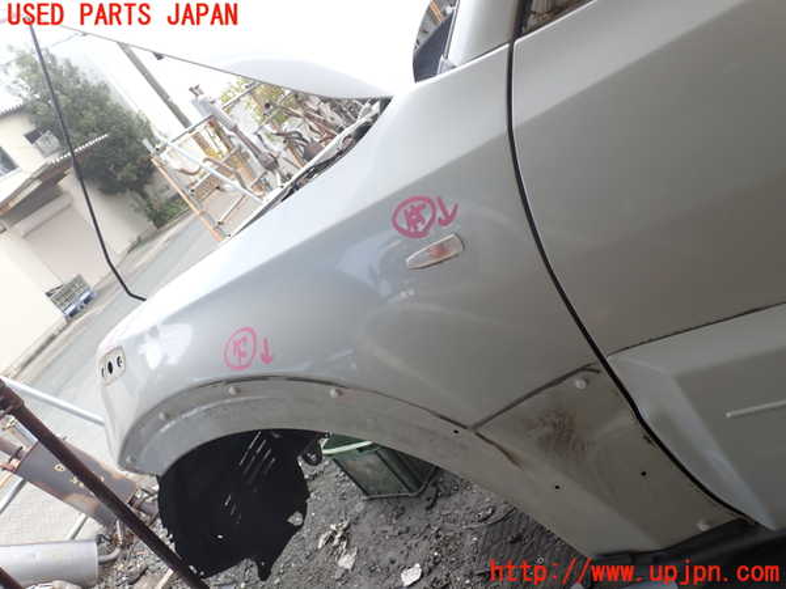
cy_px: 294
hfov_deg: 60.0
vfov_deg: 46.8
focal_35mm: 30
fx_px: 681
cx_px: 393
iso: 100
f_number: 3.2
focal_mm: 5.4
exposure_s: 1/125
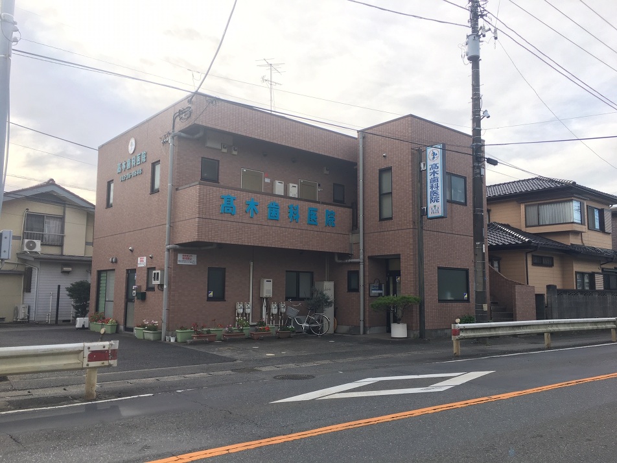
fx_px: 517
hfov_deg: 61.7
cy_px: 232
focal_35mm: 29
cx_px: 308
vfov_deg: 48.2
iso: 25
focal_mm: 4.15
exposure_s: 1/530
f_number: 2.2
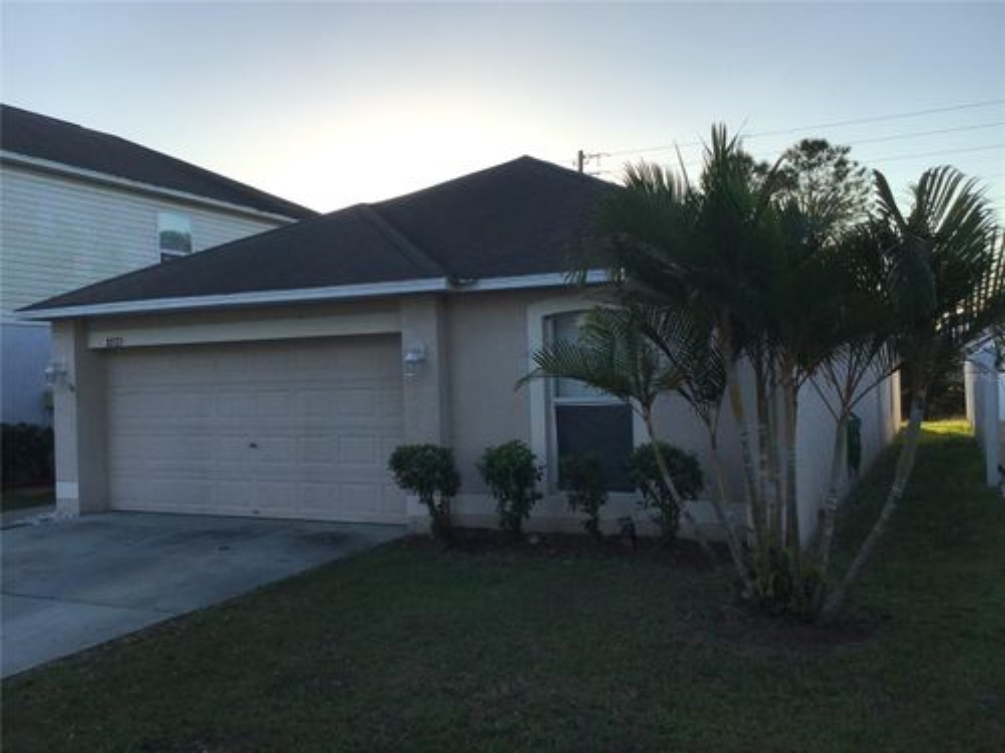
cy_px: 376
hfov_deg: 58.4
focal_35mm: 31
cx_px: 502
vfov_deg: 45.4
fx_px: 900
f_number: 2.4
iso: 25
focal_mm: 3.3
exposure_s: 1/641
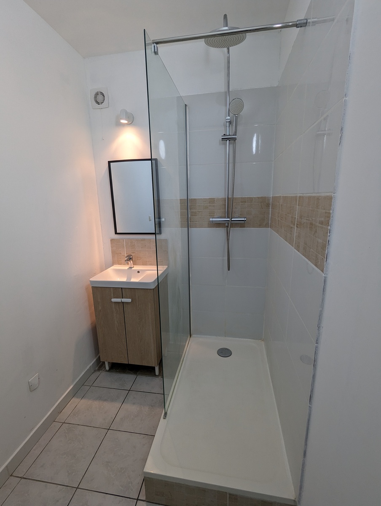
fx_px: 234
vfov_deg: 94.4
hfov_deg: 78.3
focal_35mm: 16
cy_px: 253
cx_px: 190
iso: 52
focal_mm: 2.35
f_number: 2.2
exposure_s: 1/33.3
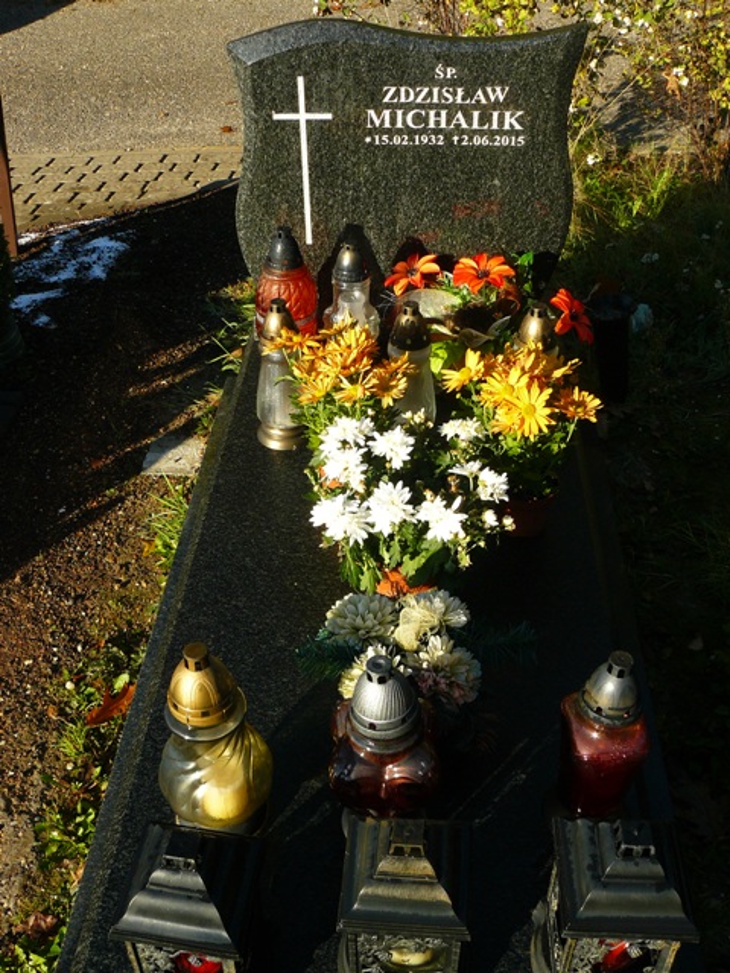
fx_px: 1012
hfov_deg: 39.7
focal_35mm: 36
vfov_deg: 51.4
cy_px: 486
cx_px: 365
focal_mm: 6
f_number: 5
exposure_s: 1/200
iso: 100
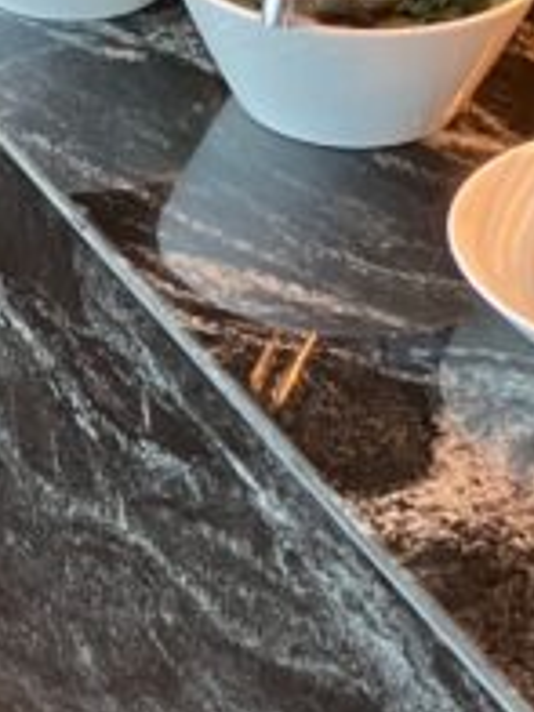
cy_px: -138
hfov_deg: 10.1
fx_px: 3003
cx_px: -11
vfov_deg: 13.2
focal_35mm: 146
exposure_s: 1/60
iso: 80
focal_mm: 3.99
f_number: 1.8
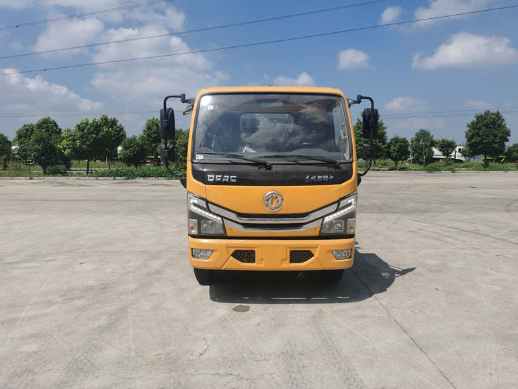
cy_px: 198
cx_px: 260
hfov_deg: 63.4
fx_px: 419
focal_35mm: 28
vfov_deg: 49.8
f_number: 1.6
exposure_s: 1/6061
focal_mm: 5.56
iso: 50
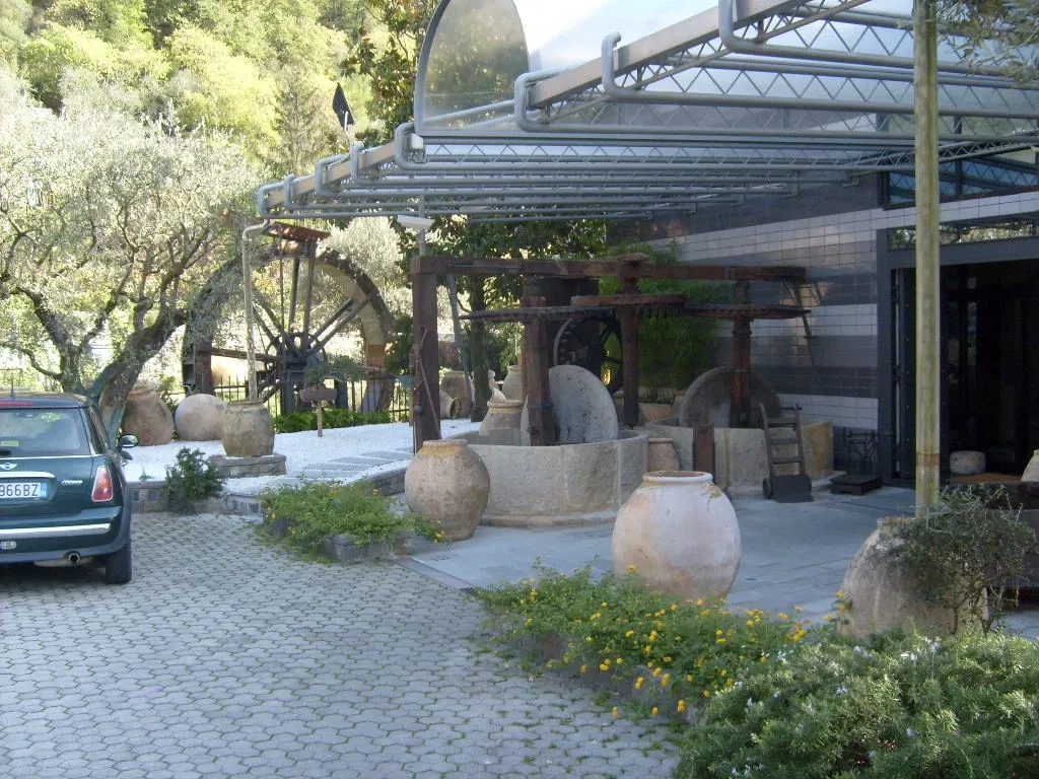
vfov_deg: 40.7
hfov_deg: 52.6
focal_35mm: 35
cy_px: 390
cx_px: 520
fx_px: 1051
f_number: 2.8
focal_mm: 5.8
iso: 80
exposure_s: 1/180
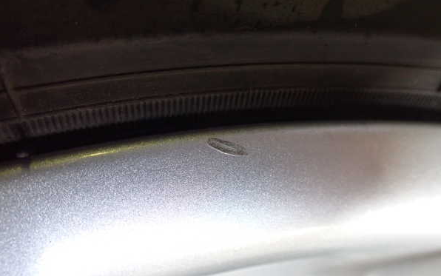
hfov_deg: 59.6
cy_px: 147
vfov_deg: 39.4
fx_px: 385
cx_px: 220
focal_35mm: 32
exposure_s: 1/80
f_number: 2.3
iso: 800
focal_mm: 5.4
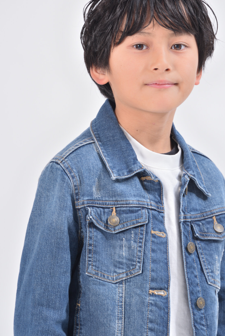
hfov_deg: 5.0
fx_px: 2556
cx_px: 149
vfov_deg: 7.5
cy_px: 140
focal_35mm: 273
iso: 200
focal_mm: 200
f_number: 8
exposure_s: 1/160
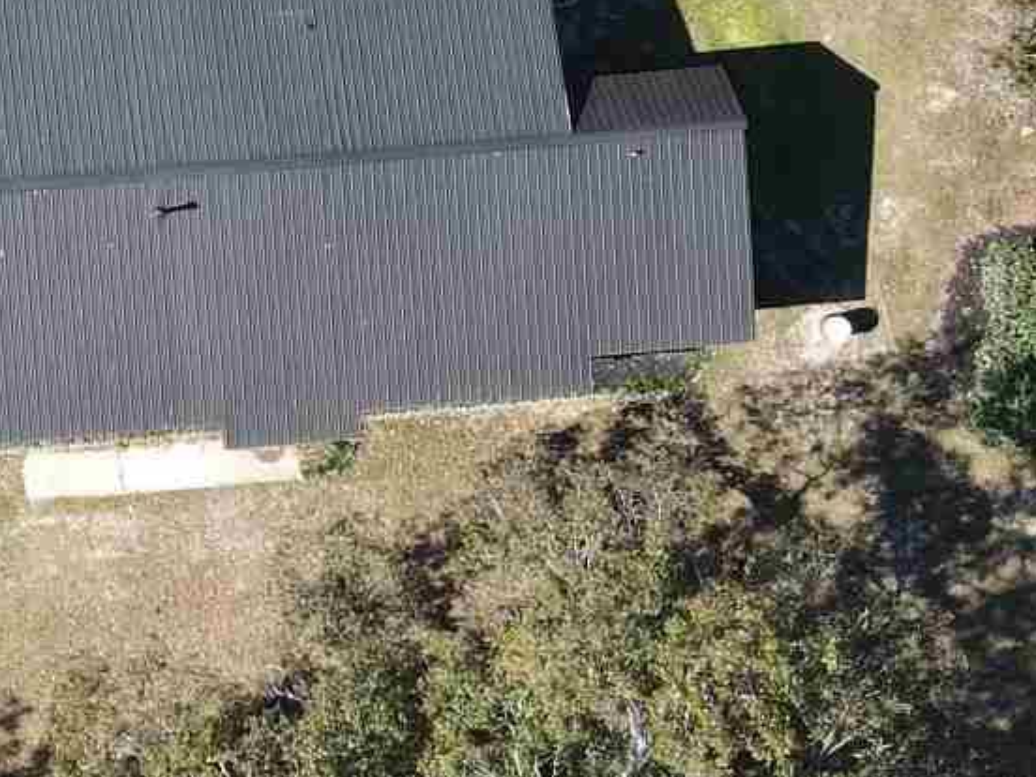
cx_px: -141
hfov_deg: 21.2
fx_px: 2604
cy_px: 36
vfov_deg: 16.7
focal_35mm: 87
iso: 100
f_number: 2.8
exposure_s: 1/250
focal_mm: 4.5
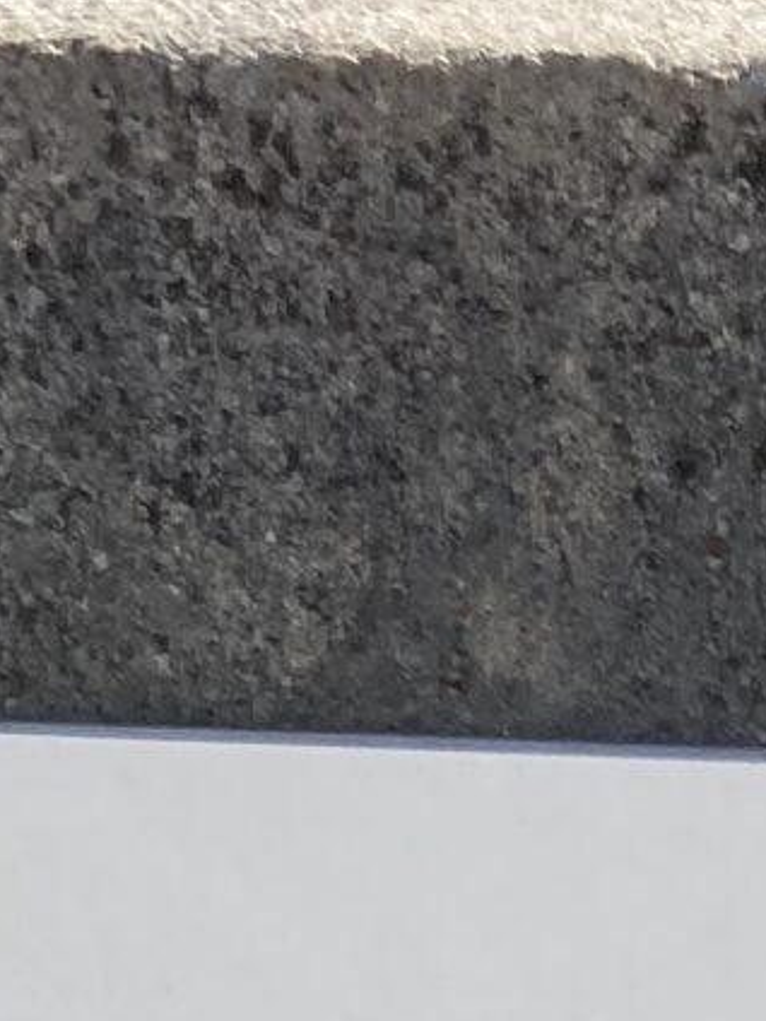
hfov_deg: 8.2
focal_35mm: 169
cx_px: 1746
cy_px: 2261
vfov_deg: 10.4
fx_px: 4986
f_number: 1.8
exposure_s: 1/1453
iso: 20
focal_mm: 3.99
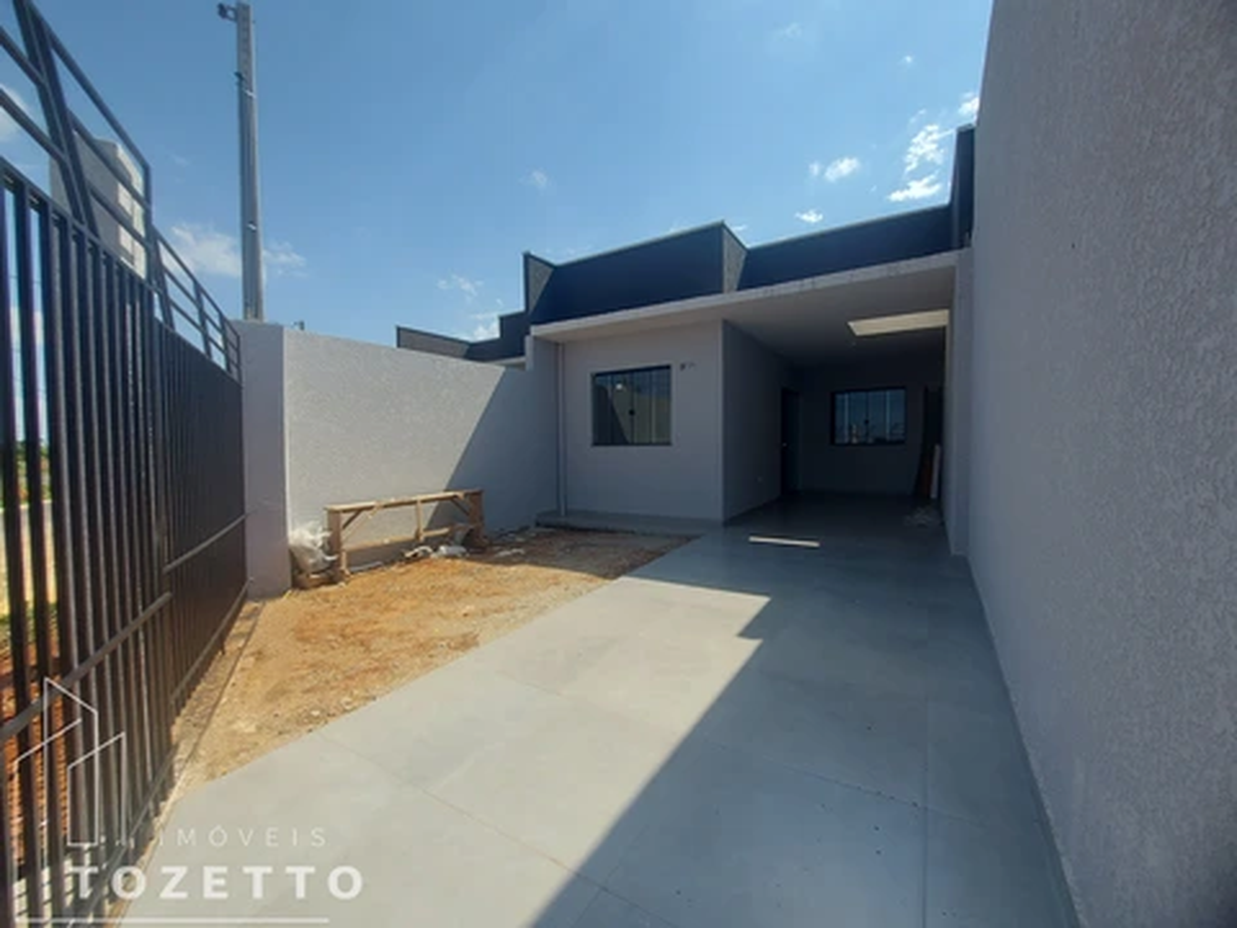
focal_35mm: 13
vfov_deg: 89.9
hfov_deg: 106.2
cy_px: 464
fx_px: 465
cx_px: 618
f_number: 2.2
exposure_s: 1/1909
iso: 50
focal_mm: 1.74
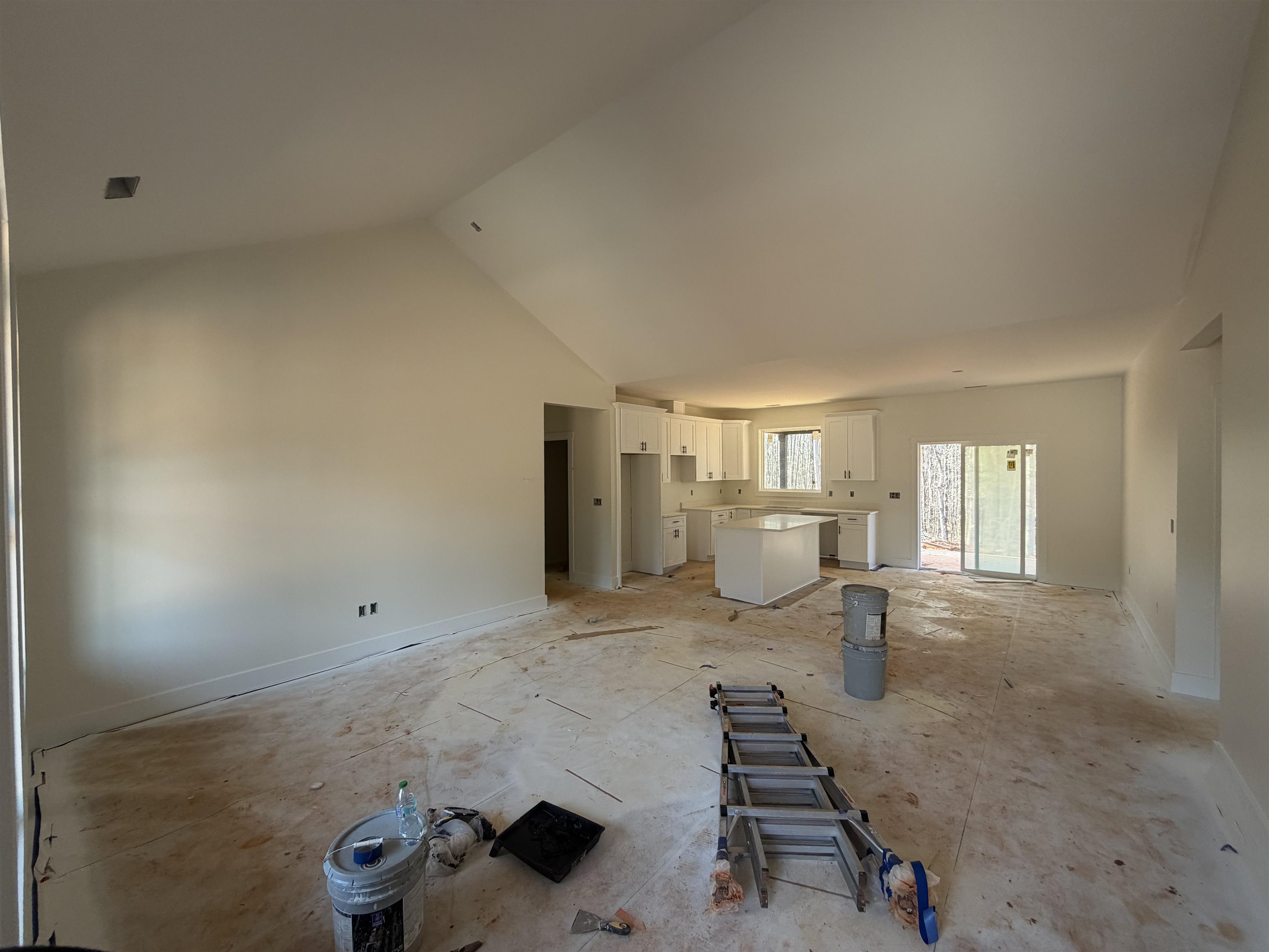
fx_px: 513
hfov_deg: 102.1
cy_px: 476
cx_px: 634
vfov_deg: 85.7
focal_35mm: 14
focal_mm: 2.22
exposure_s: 1/121
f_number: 2.2
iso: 100
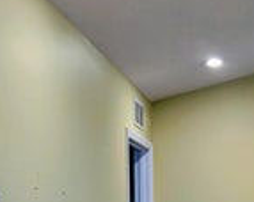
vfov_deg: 13.7
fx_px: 788
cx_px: 425
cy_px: 314
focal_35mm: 105
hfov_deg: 16.1
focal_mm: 6.81
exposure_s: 1/60
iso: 73
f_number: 1.85
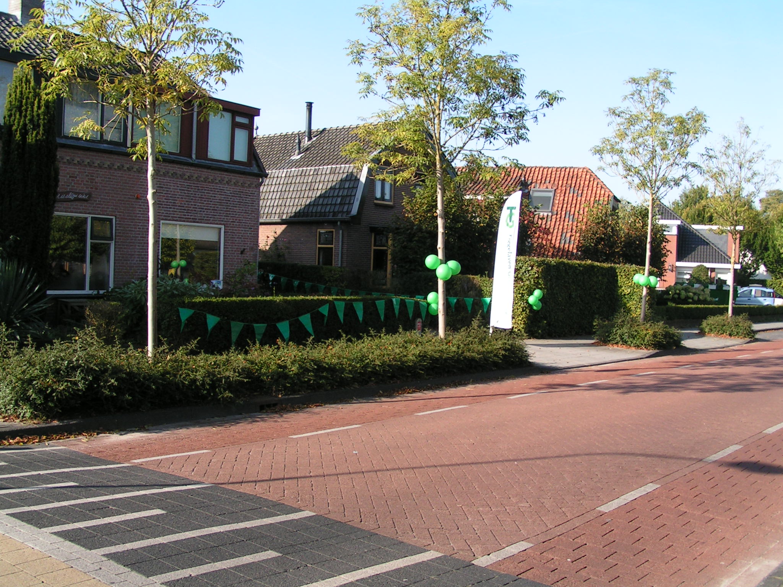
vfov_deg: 37.7
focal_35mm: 38
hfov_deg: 49.0
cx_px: 392
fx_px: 860
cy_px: 294
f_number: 5.6
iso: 50
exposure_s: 1/160
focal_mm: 5.8
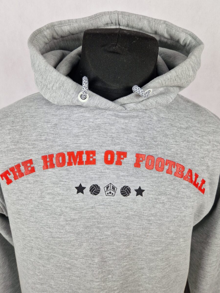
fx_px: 195
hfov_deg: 58.9
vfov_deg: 73.9
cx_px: 110
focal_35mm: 23
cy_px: 146
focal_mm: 5.4
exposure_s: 1/100
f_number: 1.8
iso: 50
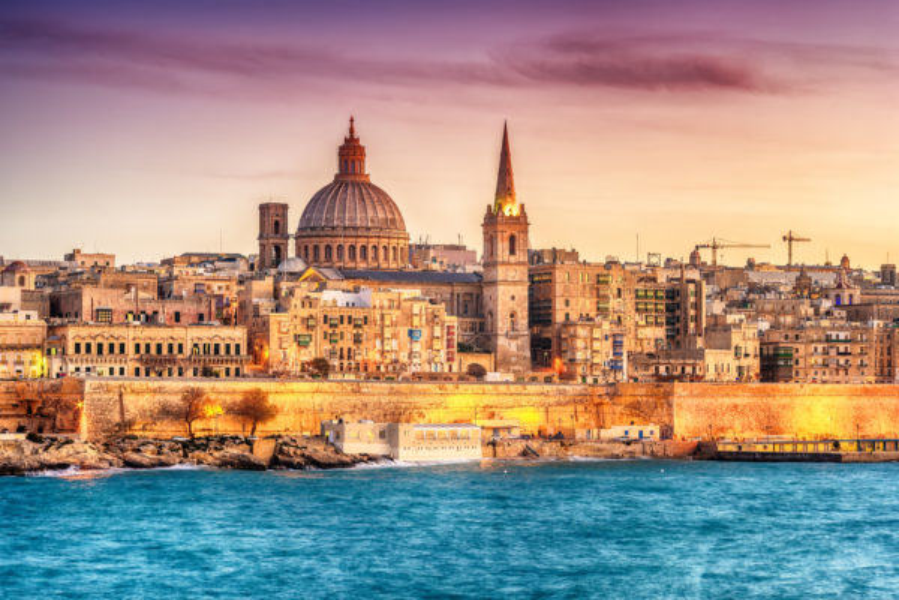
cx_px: 450
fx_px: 2497
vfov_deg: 13.7
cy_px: 300
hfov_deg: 20.4
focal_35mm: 100
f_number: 8
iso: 100
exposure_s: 1.5
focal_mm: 100
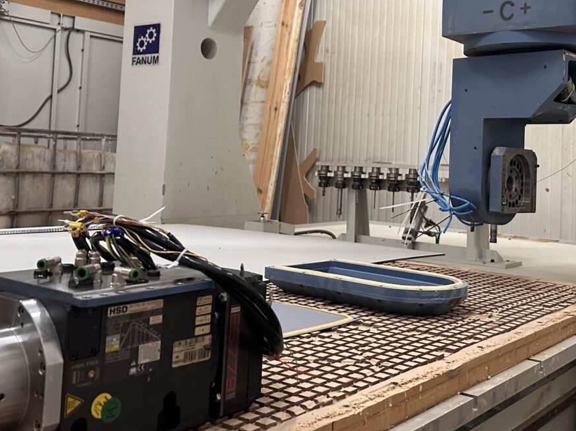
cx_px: 384
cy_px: 125
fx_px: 699
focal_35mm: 42
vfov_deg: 33.8
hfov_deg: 44.2
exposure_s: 1/50
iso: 320
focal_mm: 6.86
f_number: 1.78
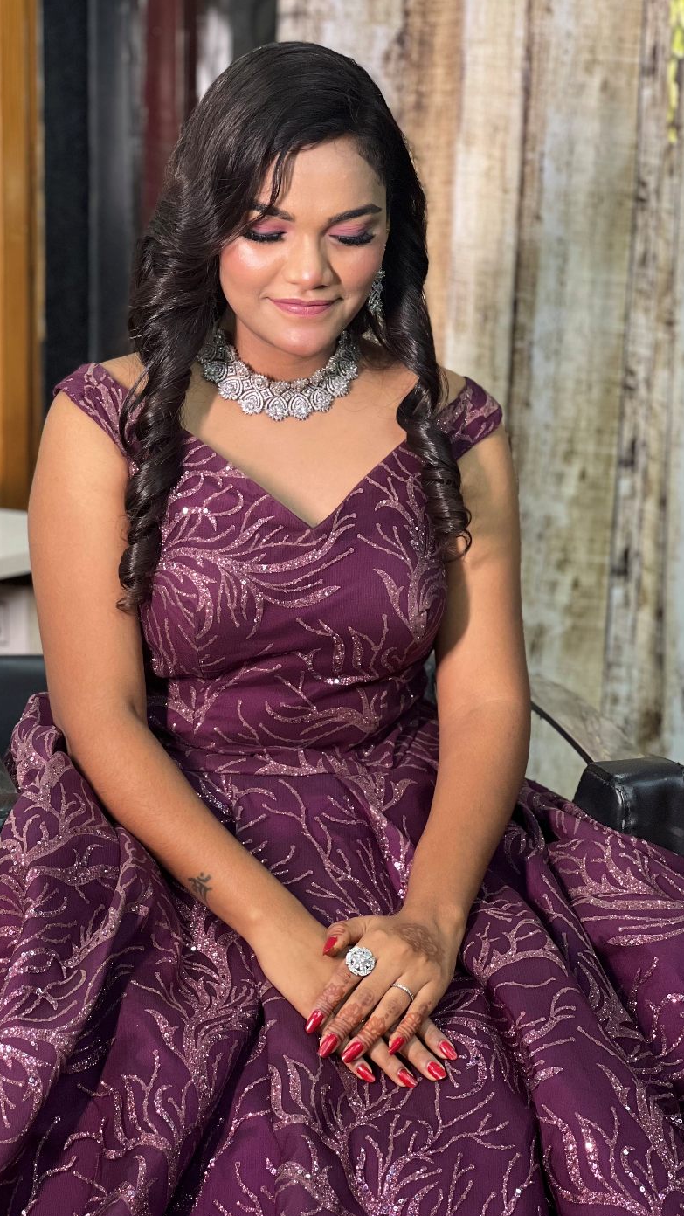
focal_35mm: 85
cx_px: 261
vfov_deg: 25.0
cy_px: 614
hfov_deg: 14.2
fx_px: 2741
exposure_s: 1/33
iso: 125
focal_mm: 9
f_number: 2.8
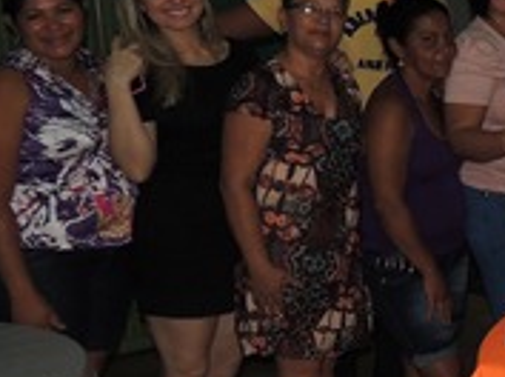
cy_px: 186
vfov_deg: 16.9
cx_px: 750
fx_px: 1267
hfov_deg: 19.7
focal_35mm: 87
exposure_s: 1/30
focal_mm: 4.3
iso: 200
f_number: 3
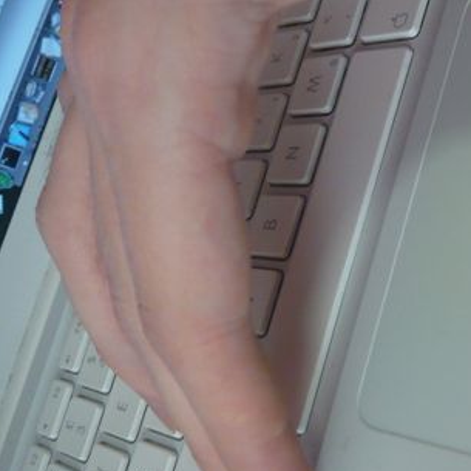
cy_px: 269
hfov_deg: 31.4
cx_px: 418
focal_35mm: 52
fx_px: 800
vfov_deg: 32.7
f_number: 2.8
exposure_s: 1/30
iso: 200
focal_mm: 4.6
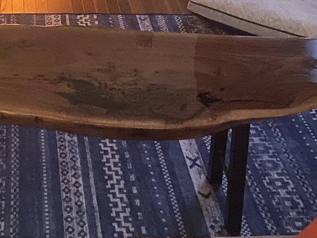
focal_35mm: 85
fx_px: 779
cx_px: 18
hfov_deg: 22.3
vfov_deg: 16.7
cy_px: -41
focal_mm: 4.25
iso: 500
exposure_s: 1/8
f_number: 1.8
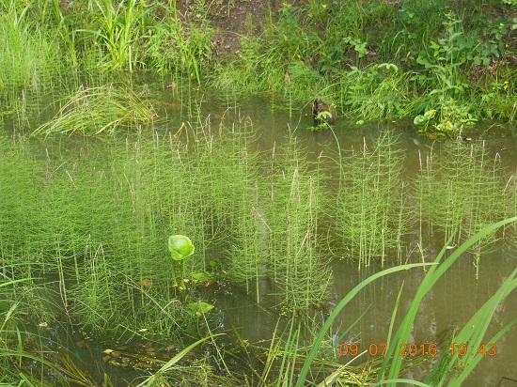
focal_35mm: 80
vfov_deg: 18.4
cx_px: 258
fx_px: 1194
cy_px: 194
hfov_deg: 24.4
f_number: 5.4
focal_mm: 14.3
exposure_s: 1/60
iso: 125
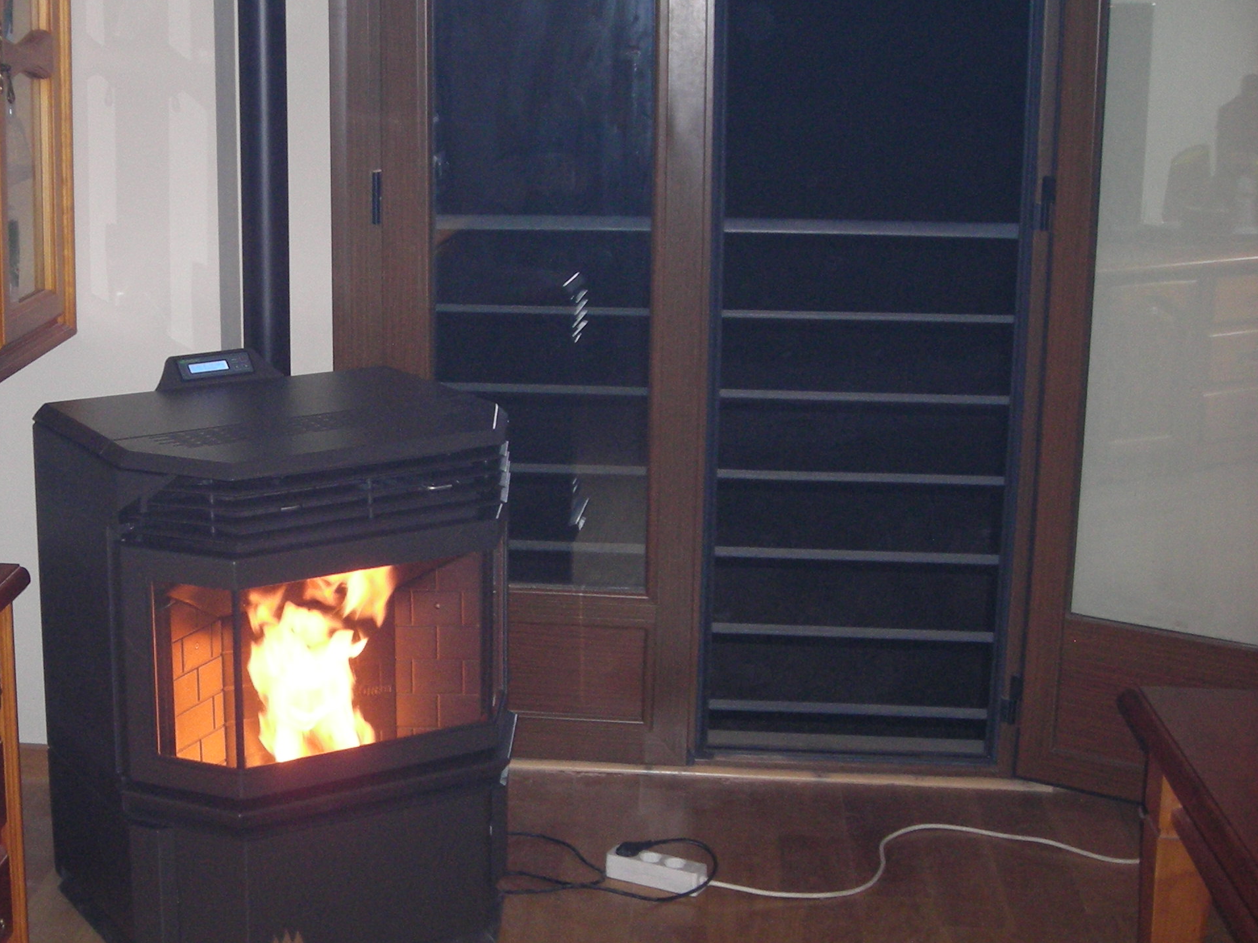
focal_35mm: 56
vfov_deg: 26.1
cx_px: 336
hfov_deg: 33.7
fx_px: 2035
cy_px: 444
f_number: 3.2
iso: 197
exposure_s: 1/60
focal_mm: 6.3
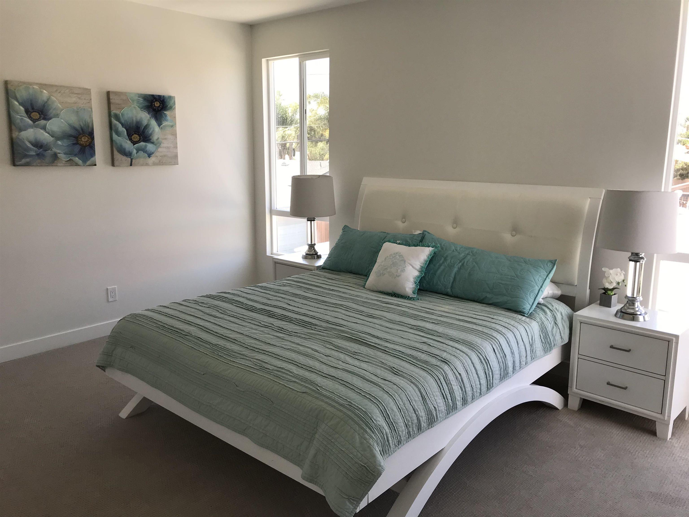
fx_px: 557
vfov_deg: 49.7
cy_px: 258
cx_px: 344
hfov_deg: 63.4
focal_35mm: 28
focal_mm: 3.99
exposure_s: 1/120
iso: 20
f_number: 1.8
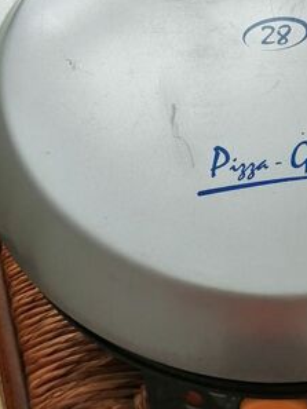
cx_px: 284
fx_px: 662
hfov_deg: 25.2
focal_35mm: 56
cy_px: 146
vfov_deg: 34.1
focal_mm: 3.46
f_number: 1.8
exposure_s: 1/50
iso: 80
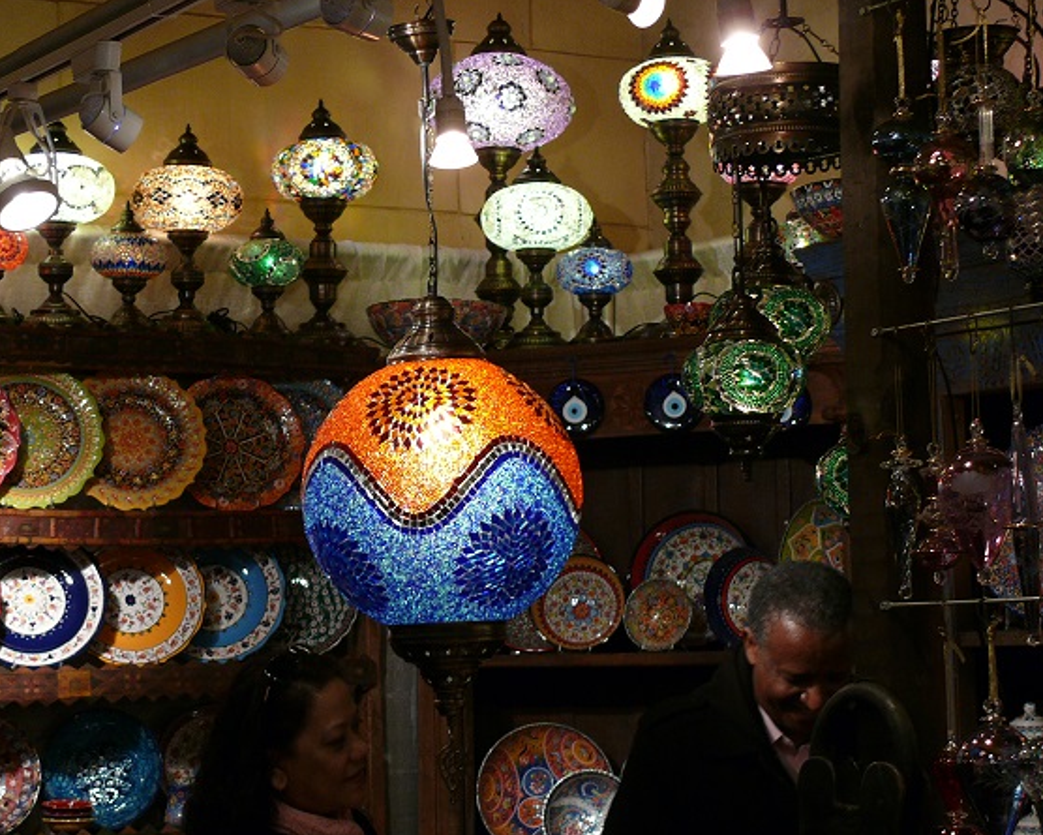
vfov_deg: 17.9
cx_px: 433
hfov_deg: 22.2
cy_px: 493
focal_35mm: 86
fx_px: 2655
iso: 100
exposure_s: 1/30
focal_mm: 11.8
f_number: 3.2
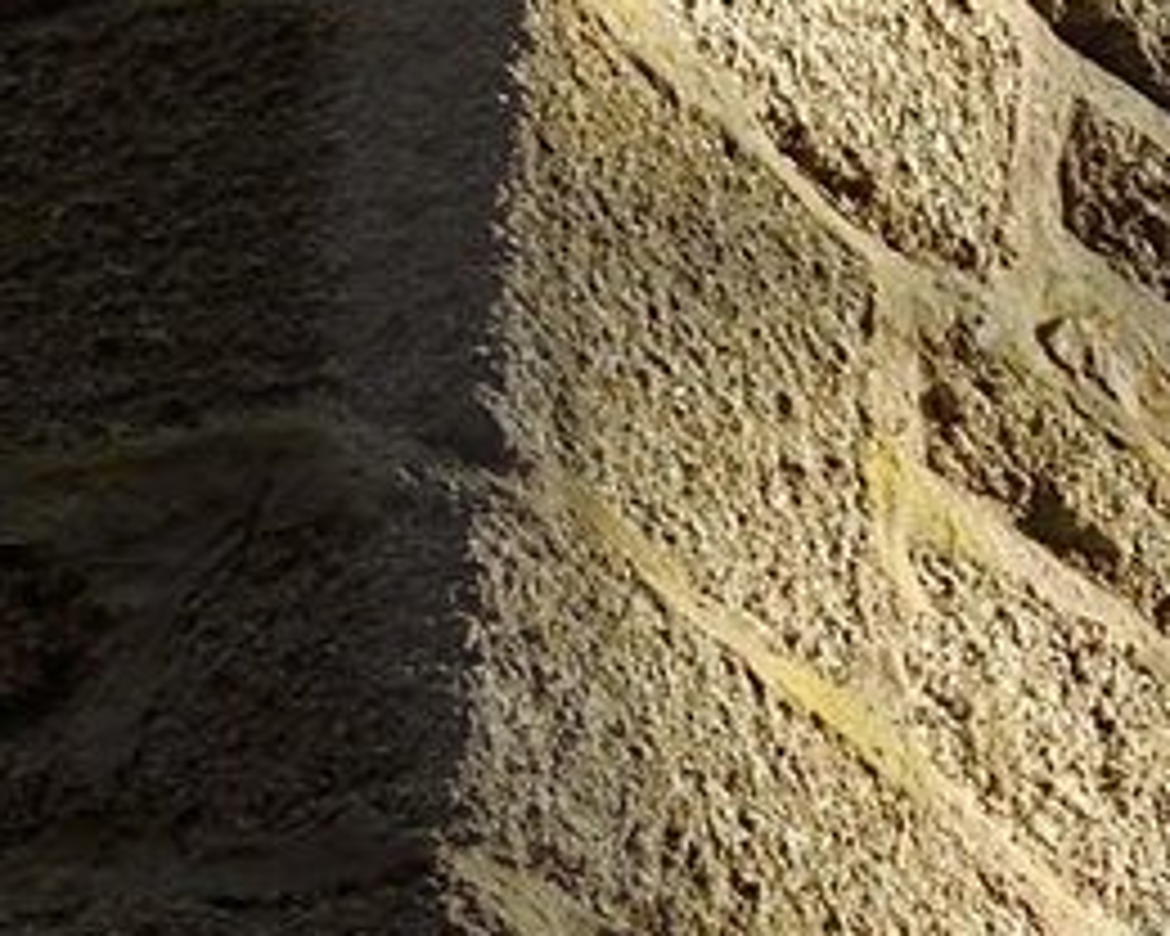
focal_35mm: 537
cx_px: 2403
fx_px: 18595
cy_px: 180
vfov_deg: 2.9
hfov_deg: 3.6
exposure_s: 1/250
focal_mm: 62
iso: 200
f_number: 8
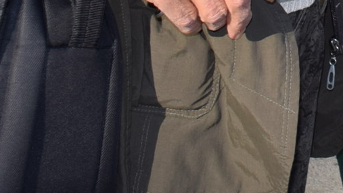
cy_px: -454
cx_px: 739
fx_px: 2447
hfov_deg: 7.6
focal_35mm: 269
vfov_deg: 4.3
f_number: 10
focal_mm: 29
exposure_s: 1/200
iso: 100
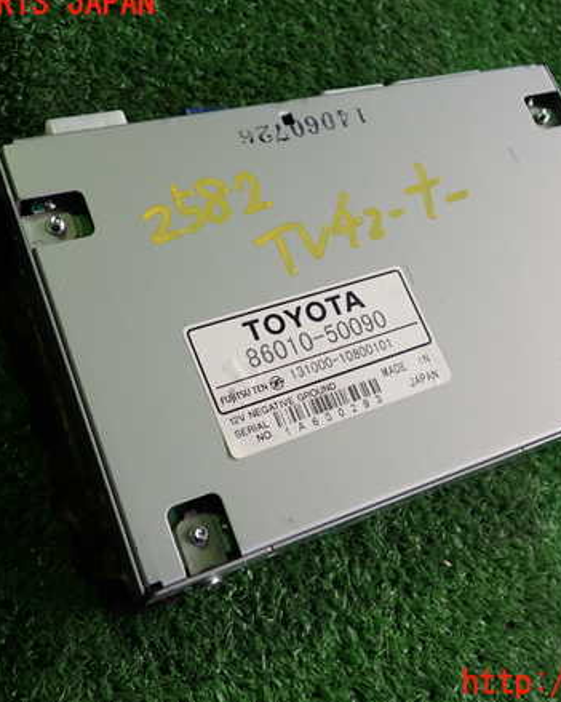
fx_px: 830
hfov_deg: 37.1
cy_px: 344
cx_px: 344
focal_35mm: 40
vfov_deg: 45.8
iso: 200
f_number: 2.3
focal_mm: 5.4
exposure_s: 1/125
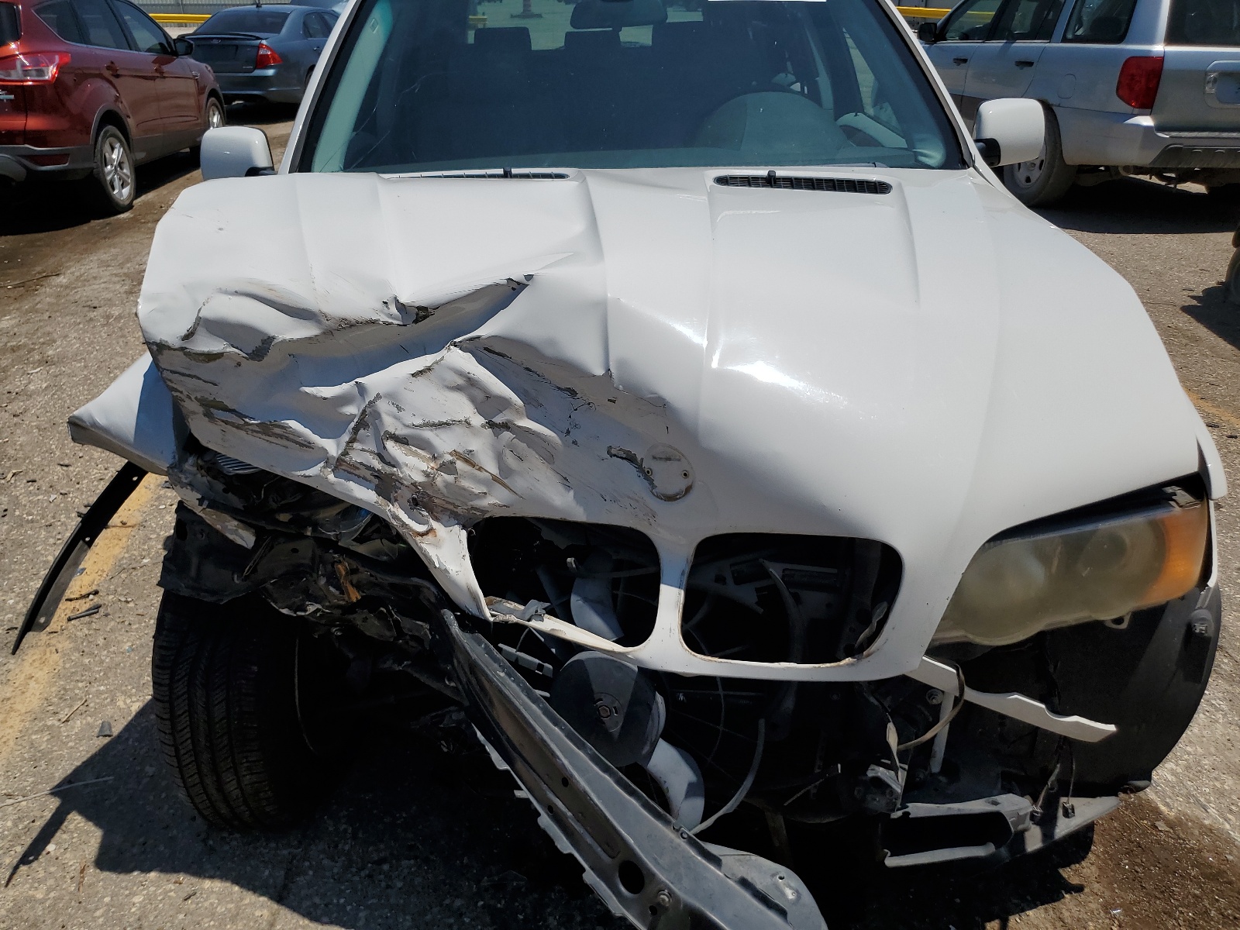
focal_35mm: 26
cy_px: 465
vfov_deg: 53.1
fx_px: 931
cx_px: 620
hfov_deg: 67.3
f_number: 1.5
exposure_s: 1/10000
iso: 51
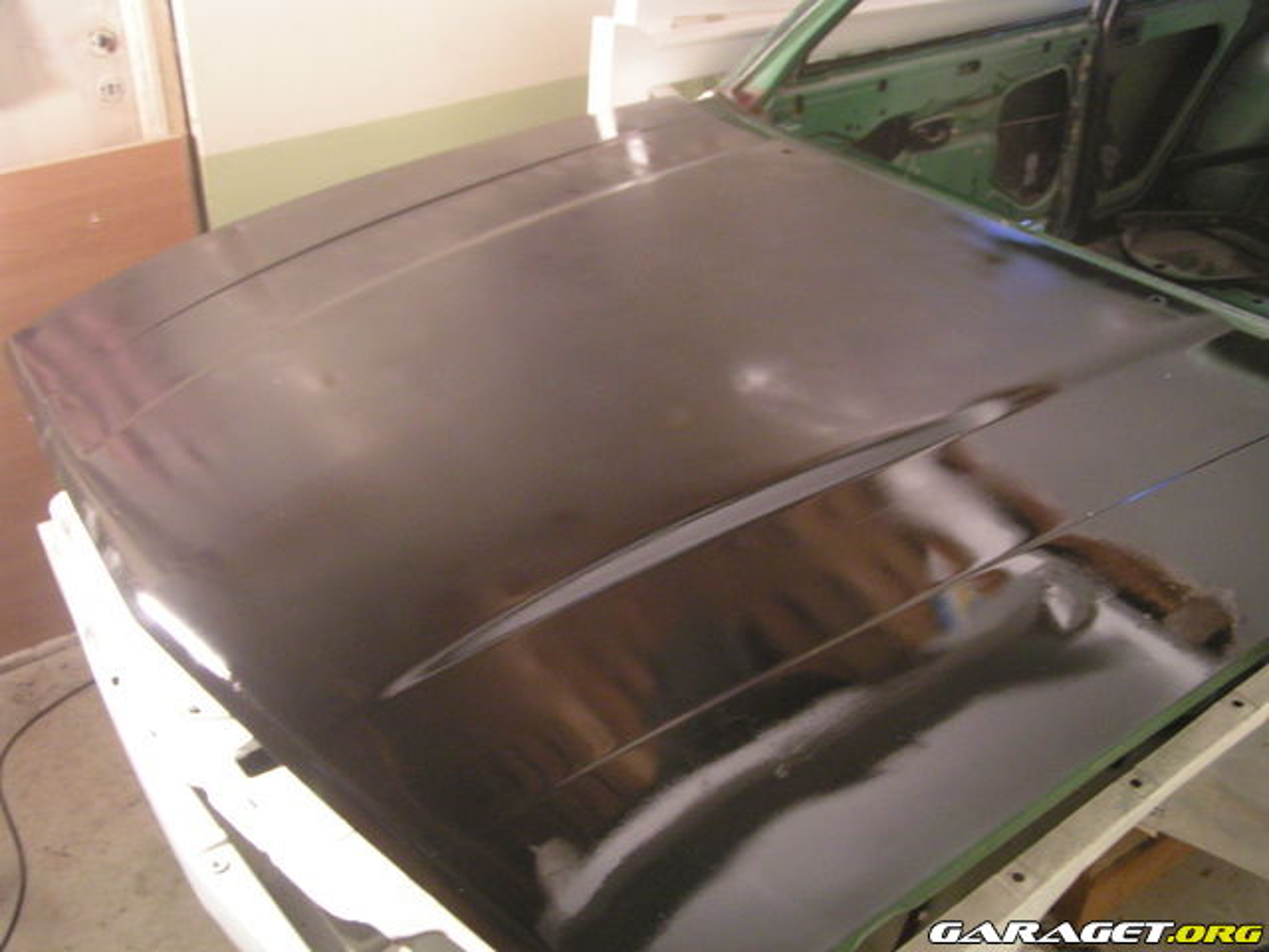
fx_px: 1393
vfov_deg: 37.7
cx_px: 634
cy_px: 476
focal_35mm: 38
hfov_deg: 49.0
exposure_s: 1/6
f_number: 2.8
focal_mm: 5.8
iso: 200
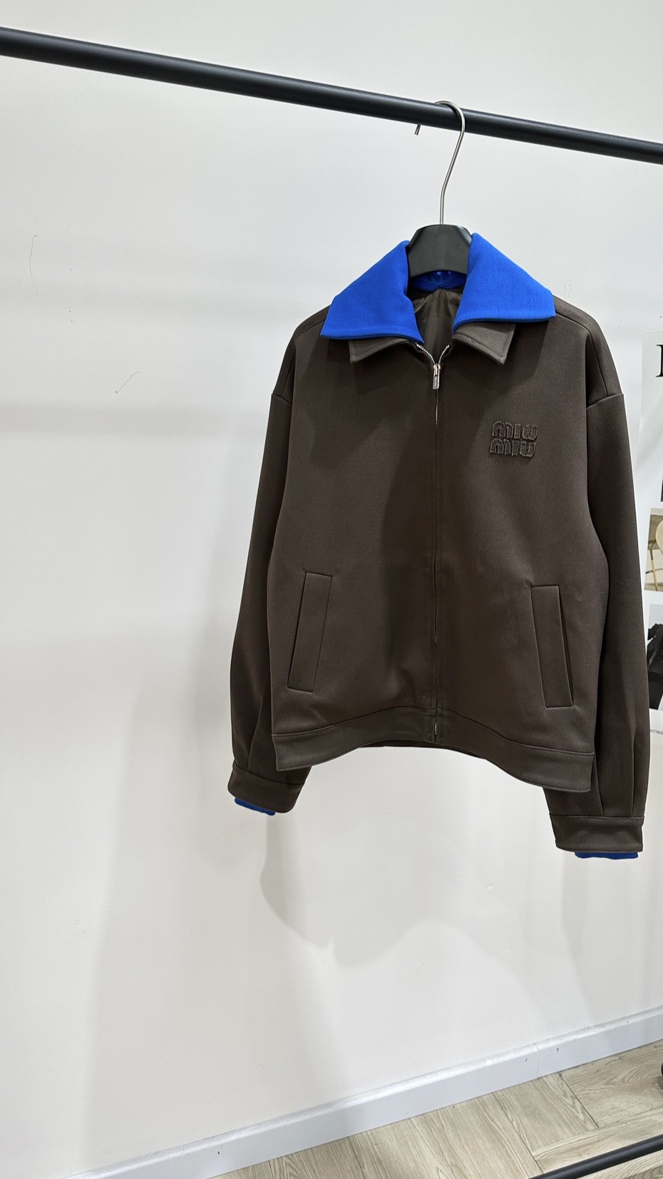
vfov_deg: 69.8
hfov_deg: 42.4
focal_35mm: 27
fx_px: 844
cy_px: 573
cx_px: 431
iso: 125
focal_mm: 6.86
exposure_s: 1/121
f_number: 1.78
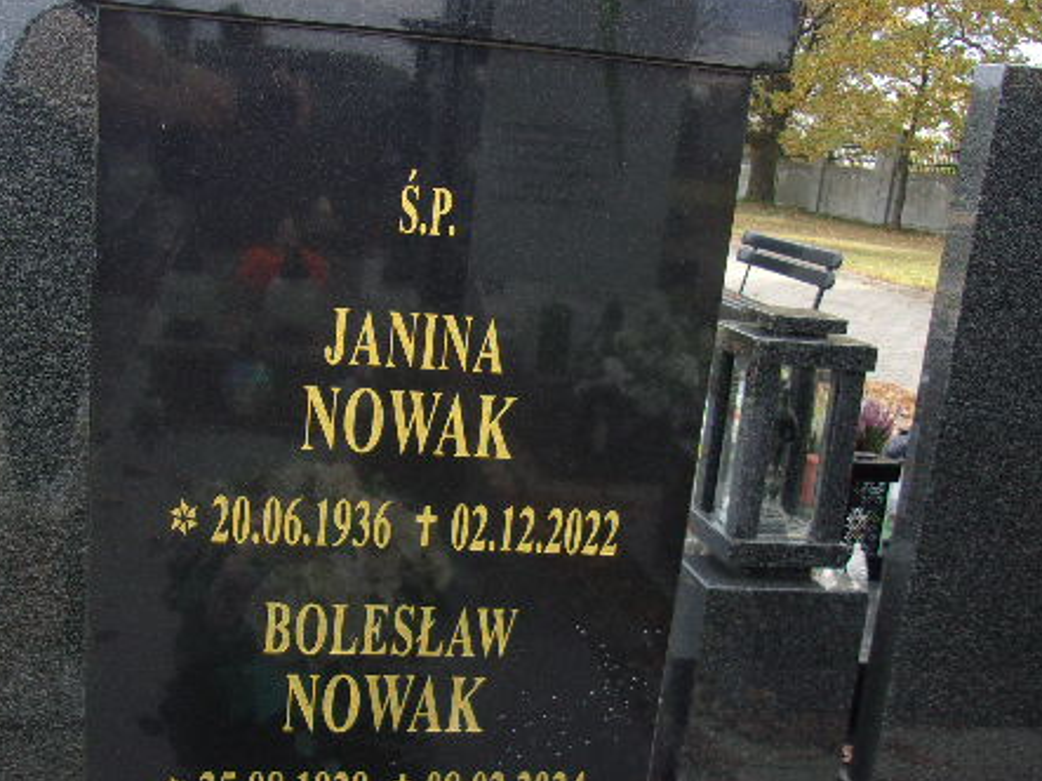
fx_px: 1174
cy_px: 407
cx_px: 440
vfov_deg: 36.8
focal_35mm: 39
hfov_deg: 47.7
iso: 80
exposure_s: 1/220
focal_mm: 4.9
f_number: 3
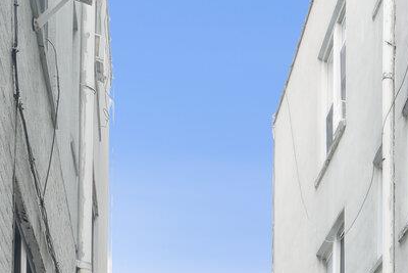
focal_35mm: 76
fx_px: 862
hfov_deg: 24.1
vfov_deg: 13.9
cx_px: 494
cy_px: 613
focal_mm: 16
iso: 100
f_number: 11
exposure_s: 1/8
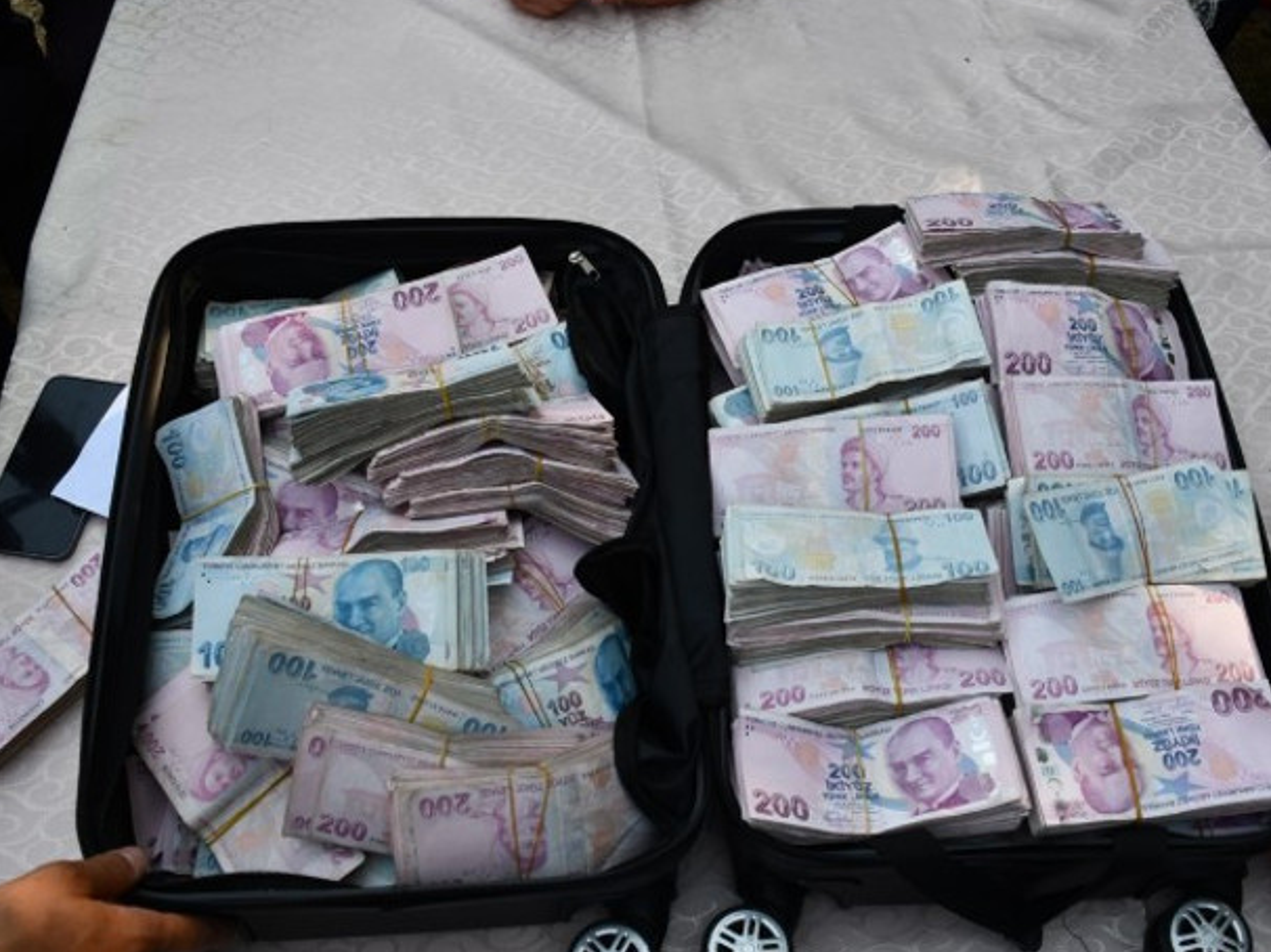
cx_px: 690
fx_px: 1211
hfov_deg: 55.3
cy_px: 473
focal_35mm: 33
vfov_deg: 42.9
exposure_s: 1/250
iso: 250
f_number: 5.6
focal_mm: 18
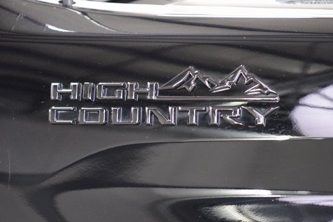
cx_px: 166
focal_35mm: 105
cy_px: 111
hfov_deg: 19.5
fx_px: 971
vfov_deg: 13.0
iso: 1600
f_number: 2.8
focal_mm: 70
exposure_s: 1/25
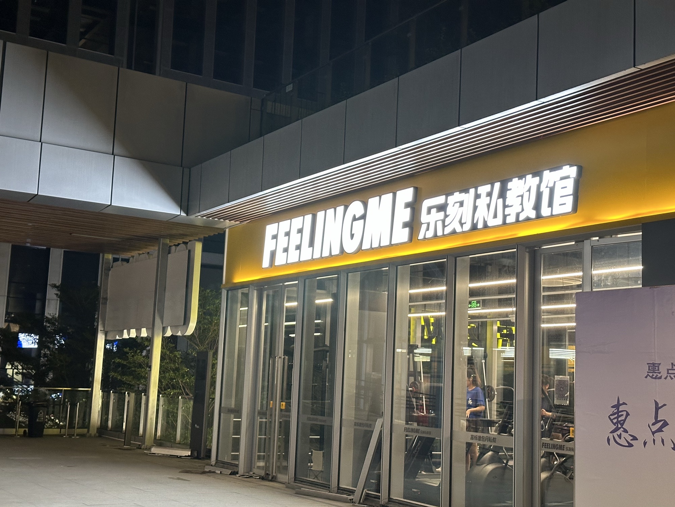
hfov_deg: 39.7
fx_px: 936
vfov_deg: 30.3
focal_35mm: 48
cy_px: 254
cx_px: 338
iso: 250
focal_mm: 6.86
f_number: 1.78
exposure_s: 1/60
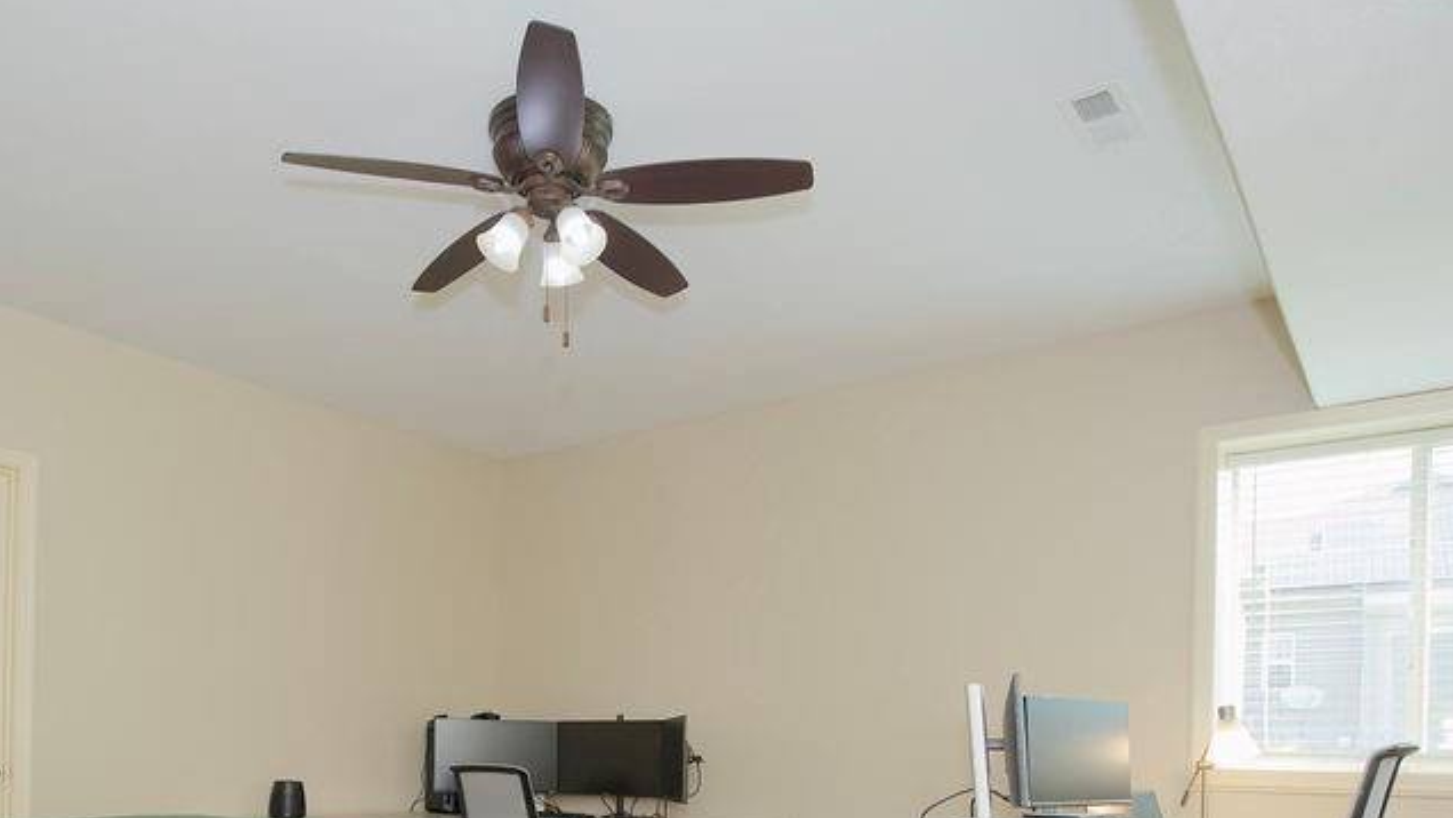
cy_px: 771
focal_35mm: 27
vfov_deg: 39.1
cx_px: 580
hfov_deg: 69.1
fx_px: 1040
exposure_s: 1/160
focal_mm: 16
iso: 1250
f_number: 5.6
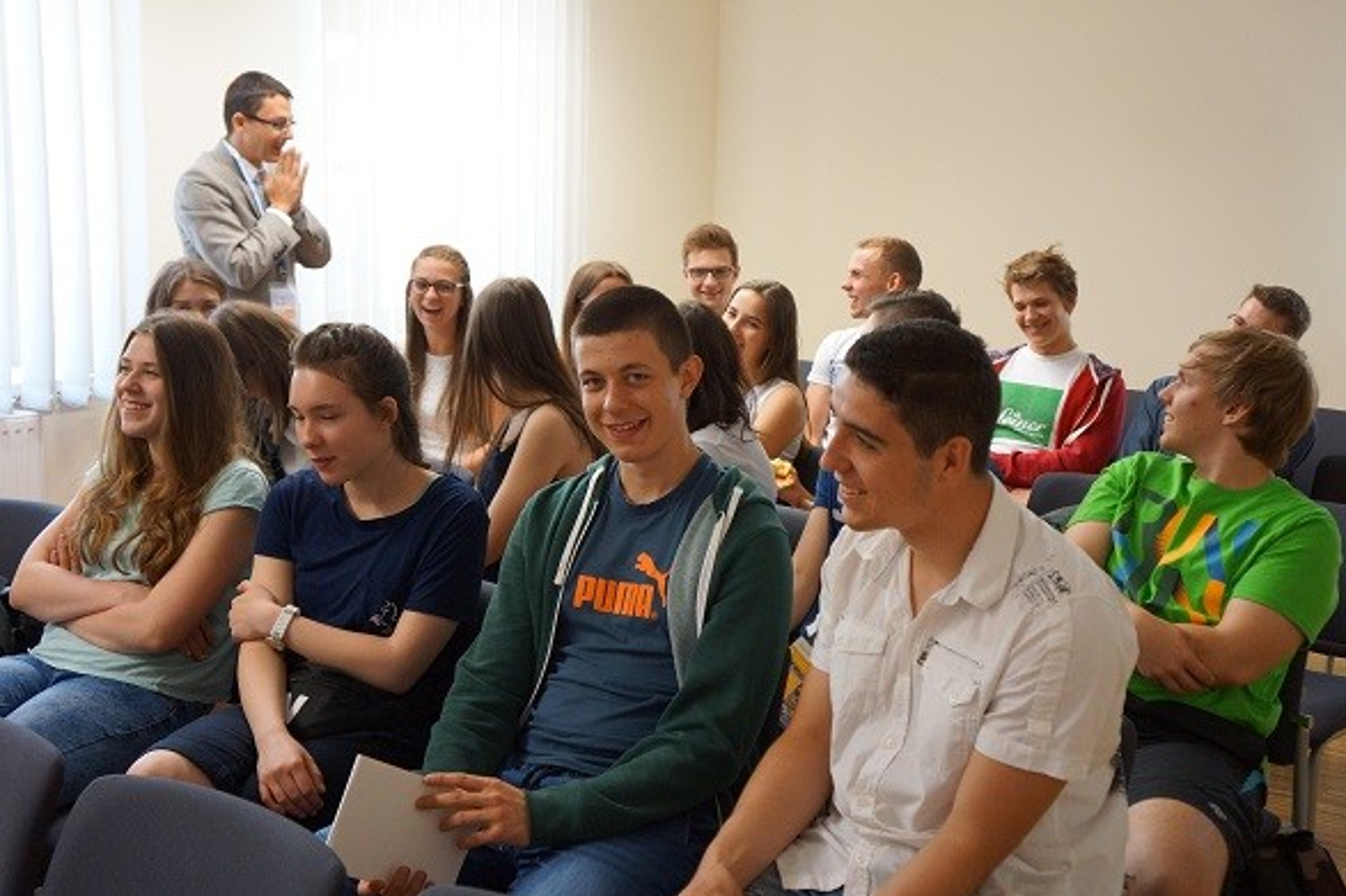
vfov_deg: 29.2
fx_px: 1719
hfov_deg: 42.8
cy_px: 451
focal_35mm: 46
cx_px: 683
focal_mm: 30
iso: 1600
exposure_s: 1/100
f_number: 4
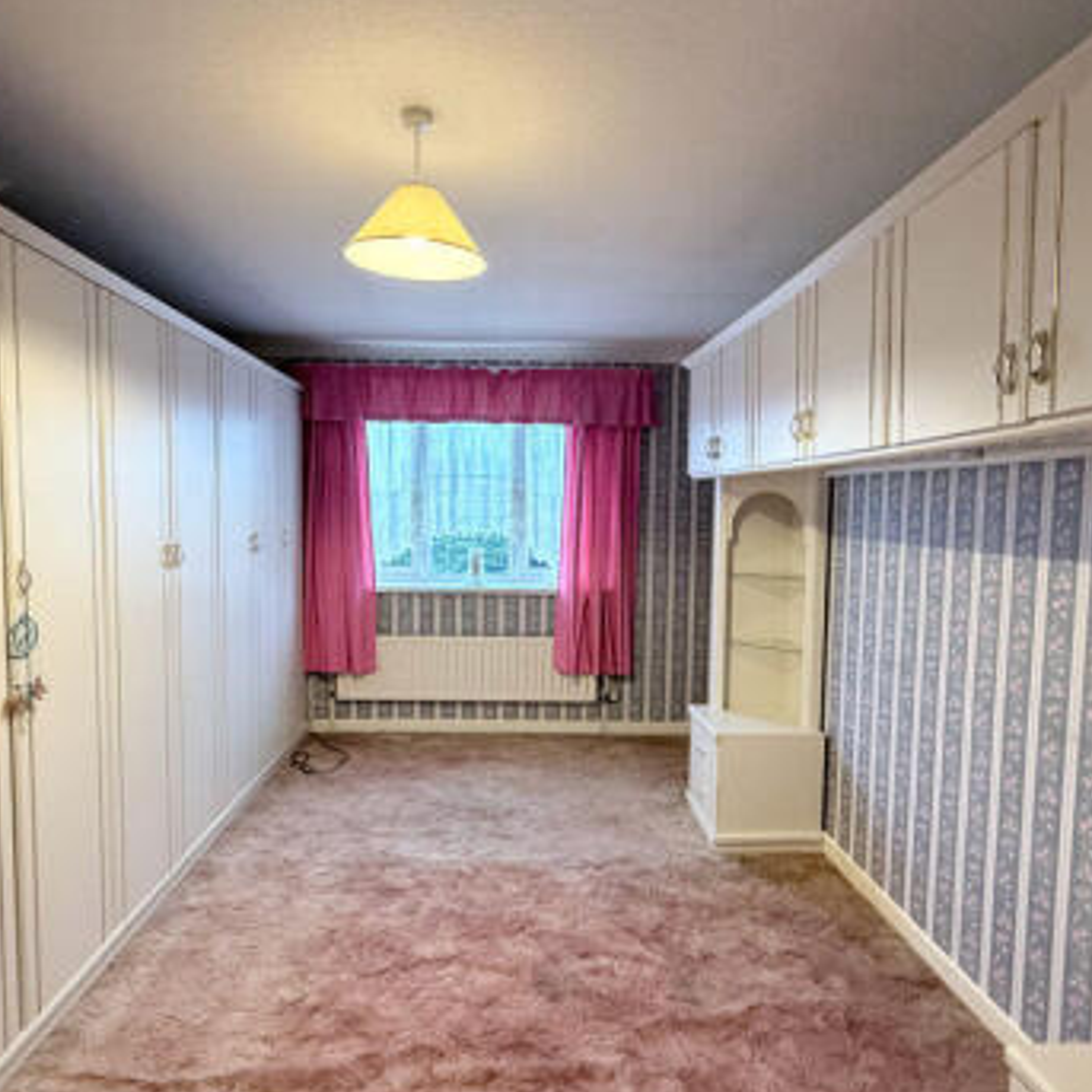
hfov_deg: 72.1
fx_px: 749
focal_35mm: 21
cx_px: 524
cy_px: 556
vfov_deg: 72.1
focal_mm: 2.22
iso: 640
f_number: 2.2
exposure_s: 1/60
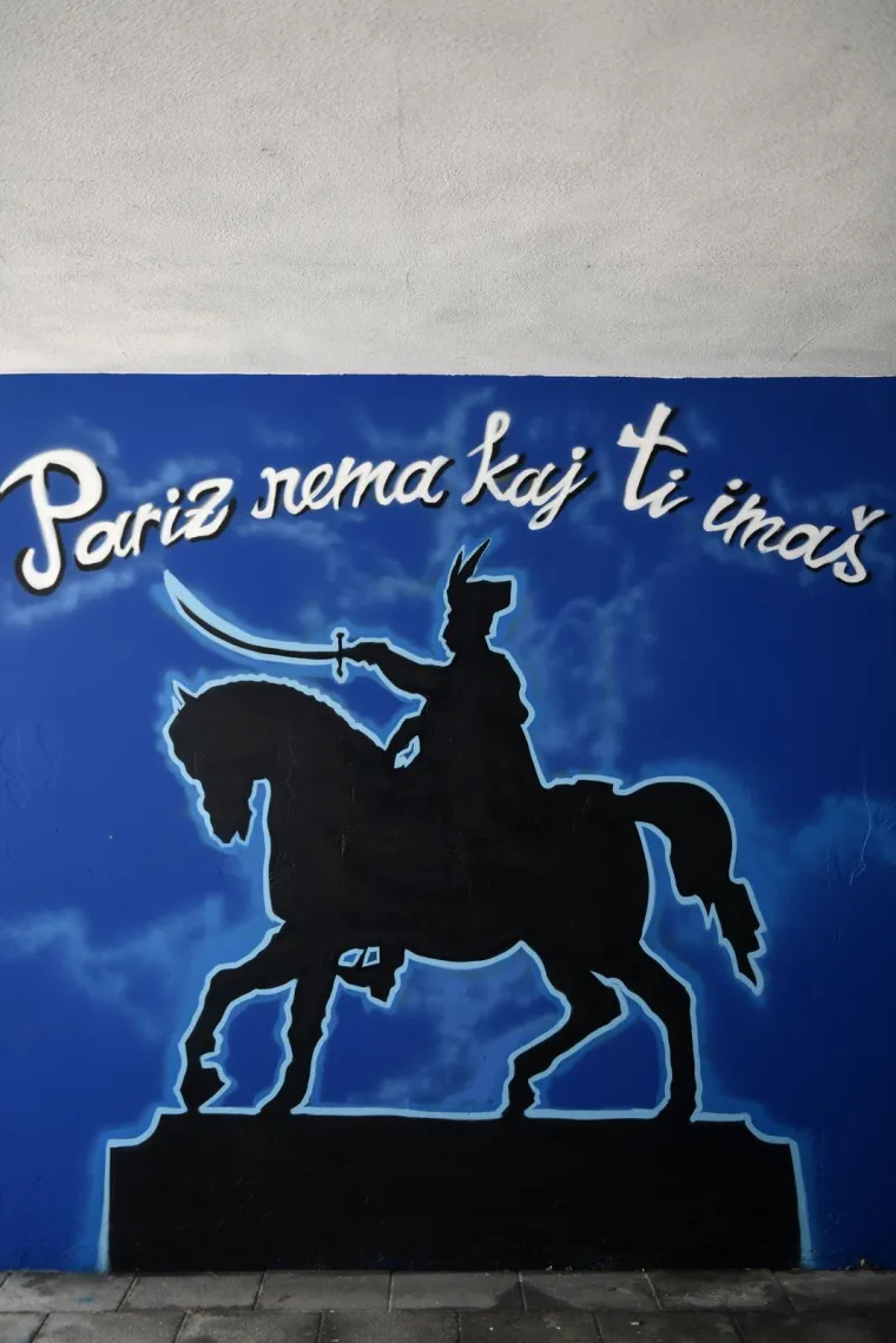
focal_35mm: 34
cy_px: 672
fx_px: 1269
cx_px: 448
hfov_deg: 38.9
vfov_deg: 55.8
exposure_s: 1/160
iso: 100
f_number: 2.8
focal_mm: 34
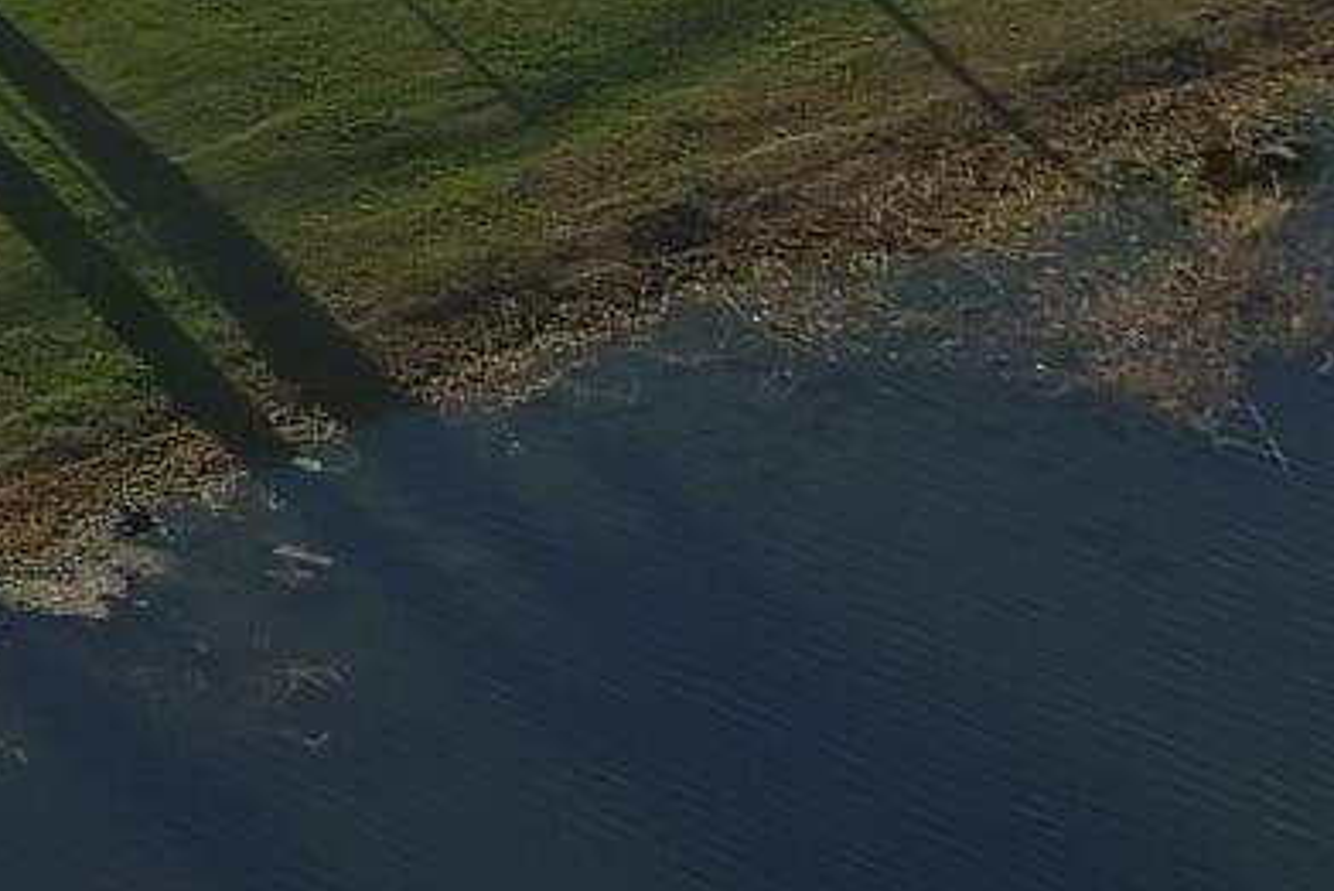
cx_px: -1911
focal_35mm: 203
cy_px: -1919
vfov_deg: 6.2
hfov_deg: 9.1
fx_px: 7525
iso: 100
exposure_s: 1/1250
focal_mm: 10.08
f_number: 2.8
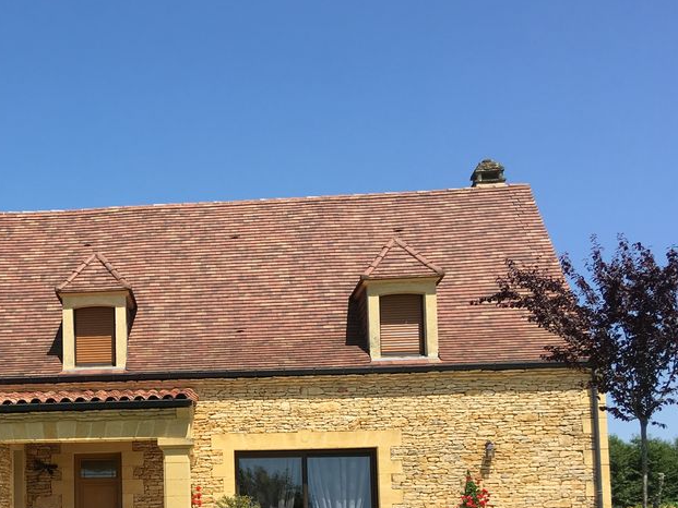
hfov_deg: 32.8
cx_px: 85
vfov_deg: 25.3
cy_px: 452
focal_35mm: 56
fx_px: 1097
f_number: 2.2
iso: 25
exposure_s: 1/1350
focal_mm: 4.15
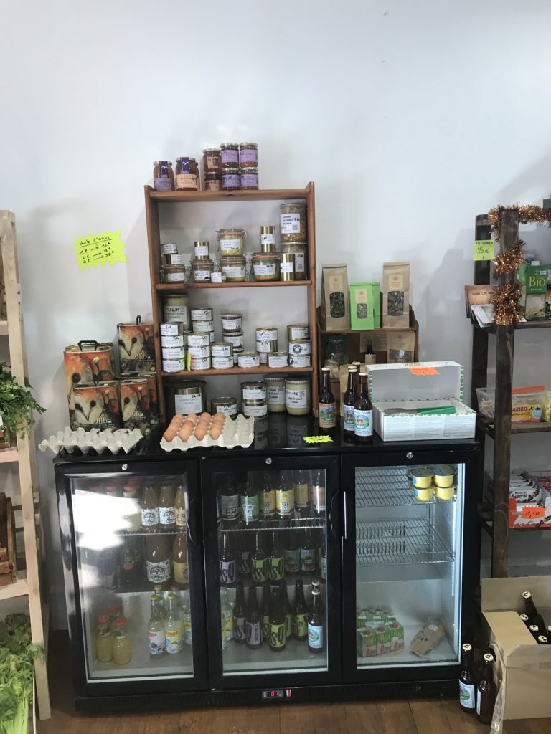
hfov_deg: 49.7
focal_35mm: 28
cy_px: 367
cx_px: 276
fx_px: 594
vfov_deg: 63.4
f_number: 1.8
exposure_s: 1/33
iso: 32
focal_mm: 3.99
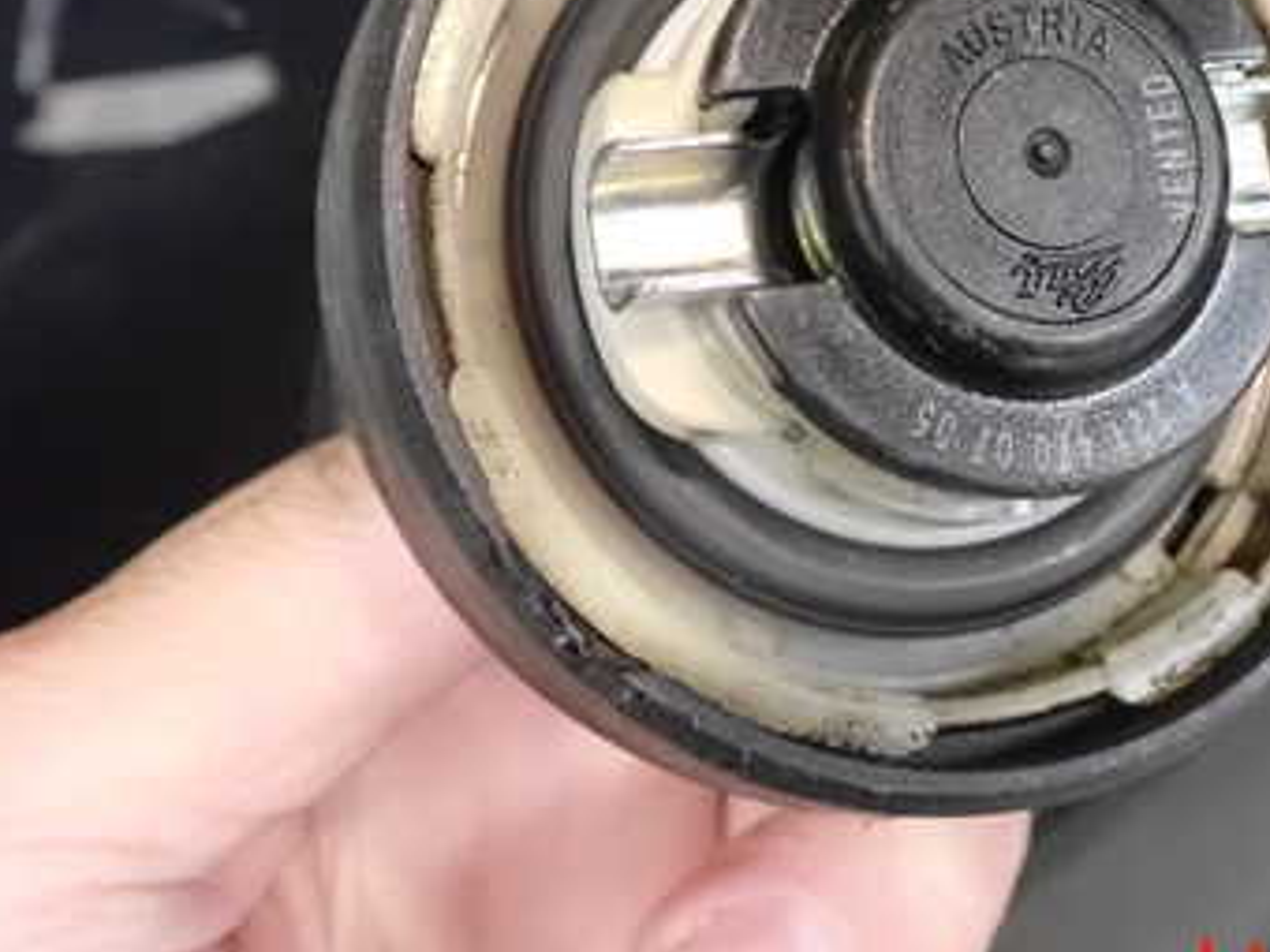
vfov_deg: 27.0
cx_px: 923
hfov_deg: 35.5
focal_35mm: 53
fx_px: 1944
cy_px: 183
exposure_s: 1/250
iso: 1600
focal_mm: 5.4
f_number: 2.3
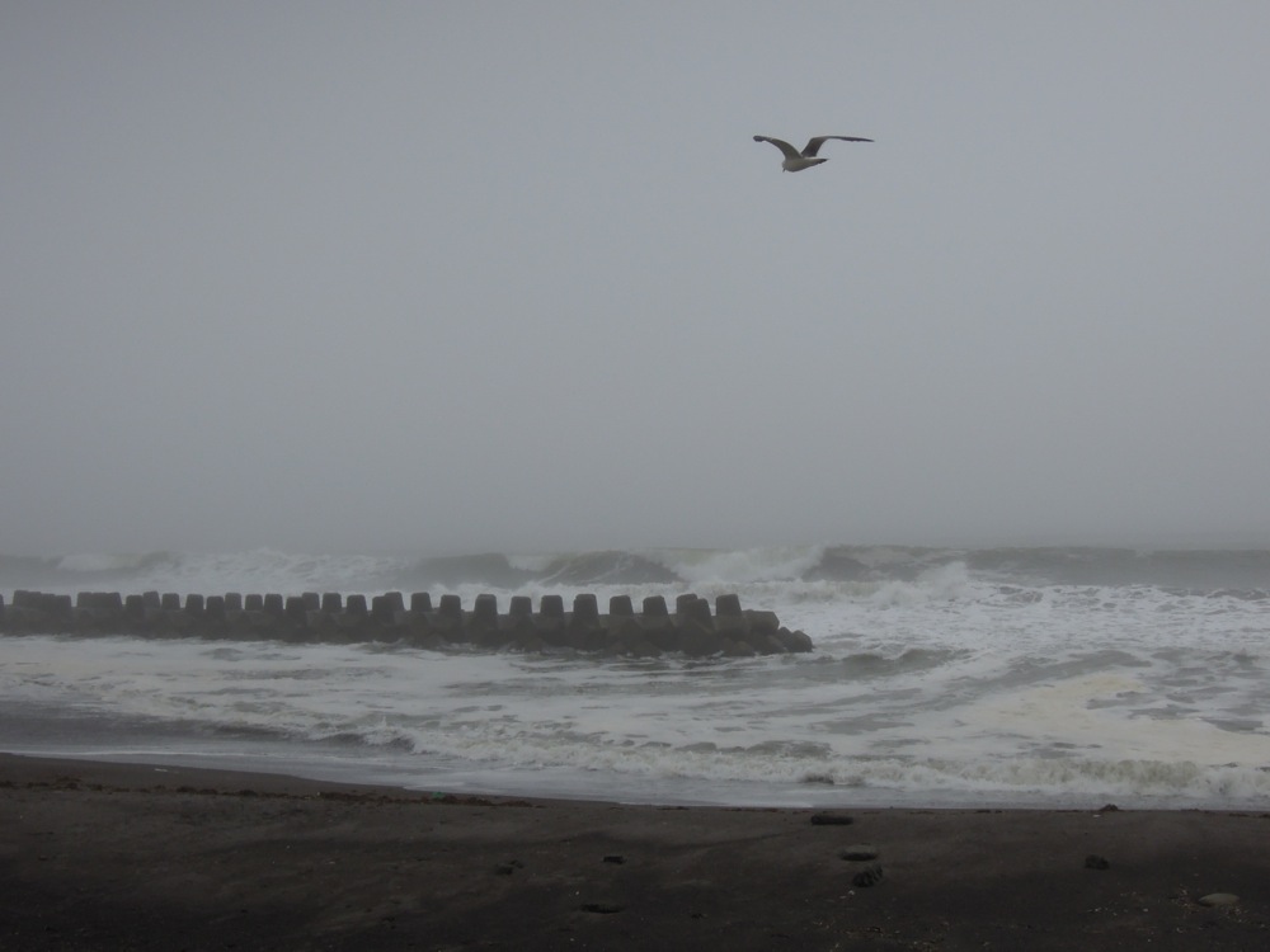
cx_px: 635
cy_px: 476
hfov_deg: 38.2
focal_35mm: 50
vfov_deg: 29.1
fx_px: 1834
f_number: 7.4
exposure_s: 1/1250
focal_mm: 9
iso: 160
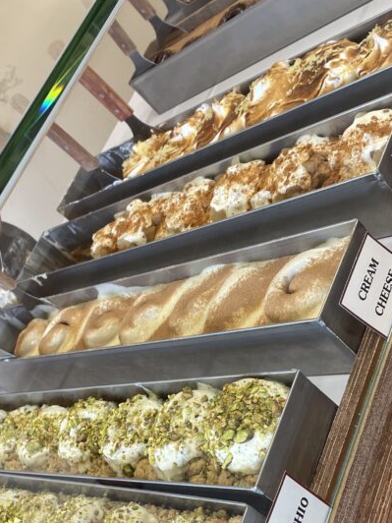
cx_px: 161
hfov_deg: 29.1
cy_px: 374
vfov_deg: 37.5
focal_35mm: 50
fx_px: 755
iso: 100
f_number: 1.6
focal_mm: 4.2
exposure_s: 1/100
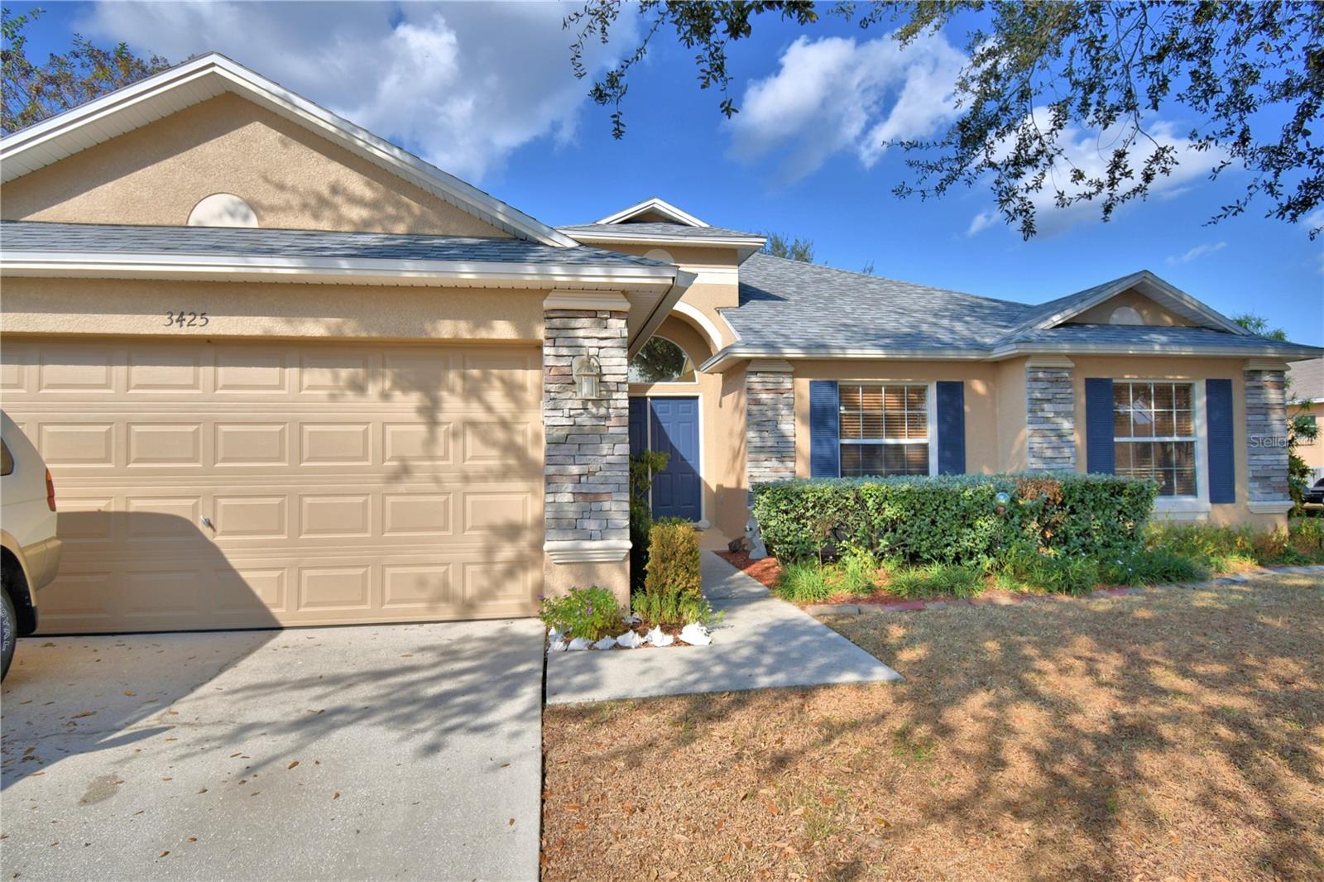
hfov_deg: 86.9
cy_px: 441
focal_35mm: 19
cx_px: 662
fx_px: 699
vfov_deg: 64.5
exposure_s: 1/1000
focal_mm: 13
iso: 100
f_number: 4.8
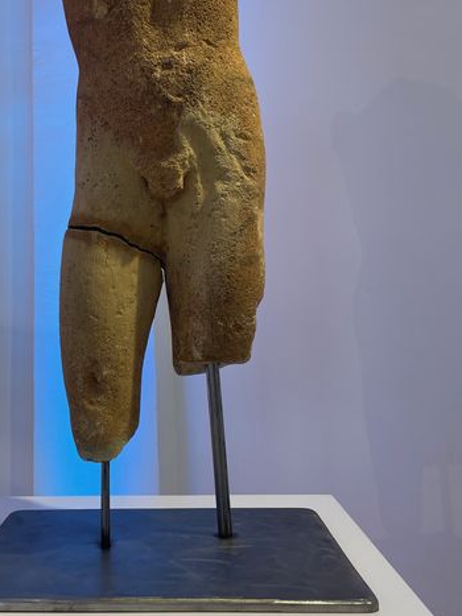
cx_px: 138
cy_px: 228
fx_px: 694
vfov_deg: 47.4
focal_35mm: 39
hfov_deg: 36.3
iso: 32
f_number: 1.6
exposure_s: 1/161
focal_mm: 4.2
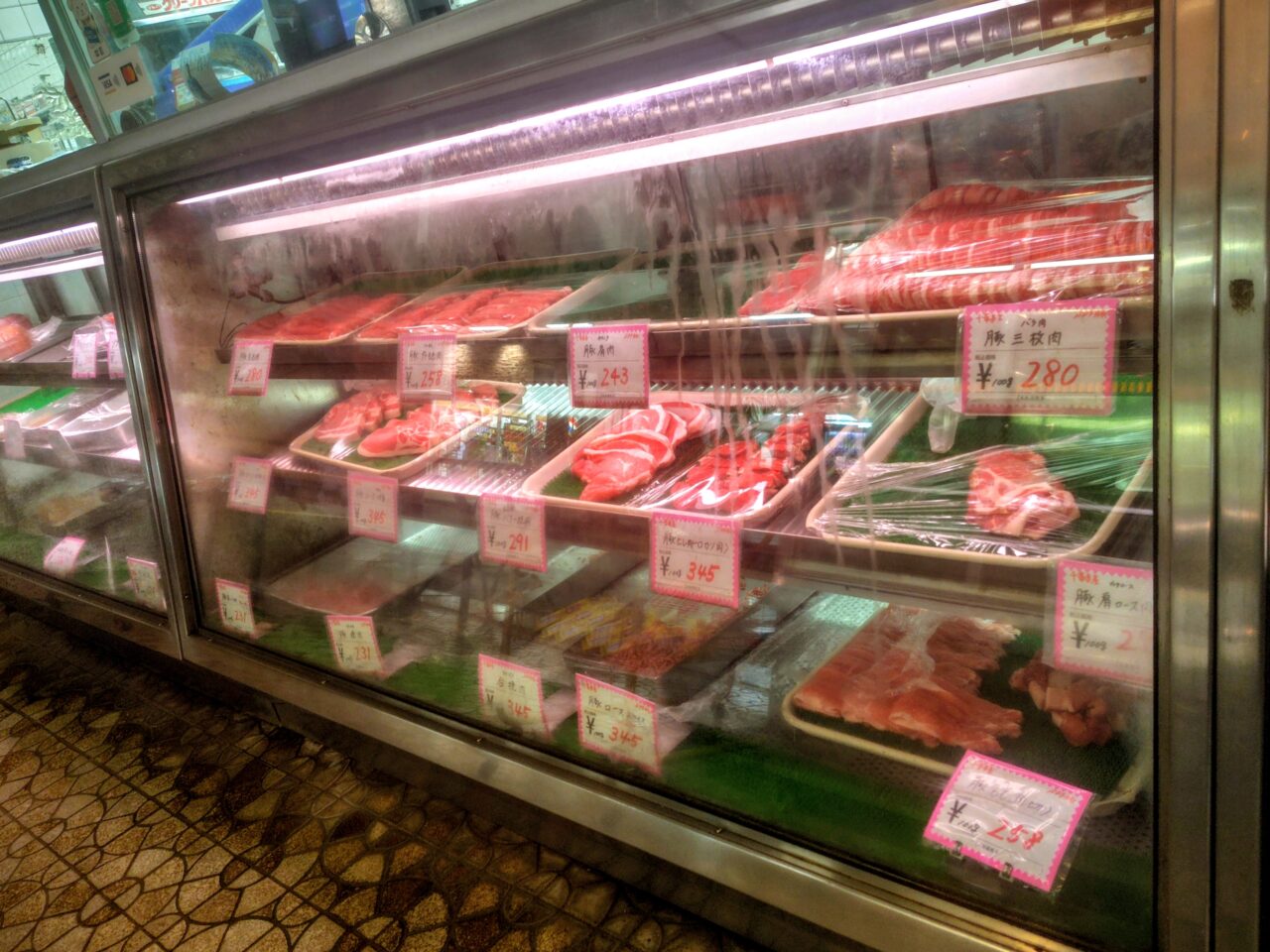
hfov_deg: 73.9
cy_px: 476
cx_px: 635
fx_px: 844
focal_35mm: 23
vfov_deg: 58.9
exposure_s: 1/50
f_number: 1.9
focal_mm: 5.6
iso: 293
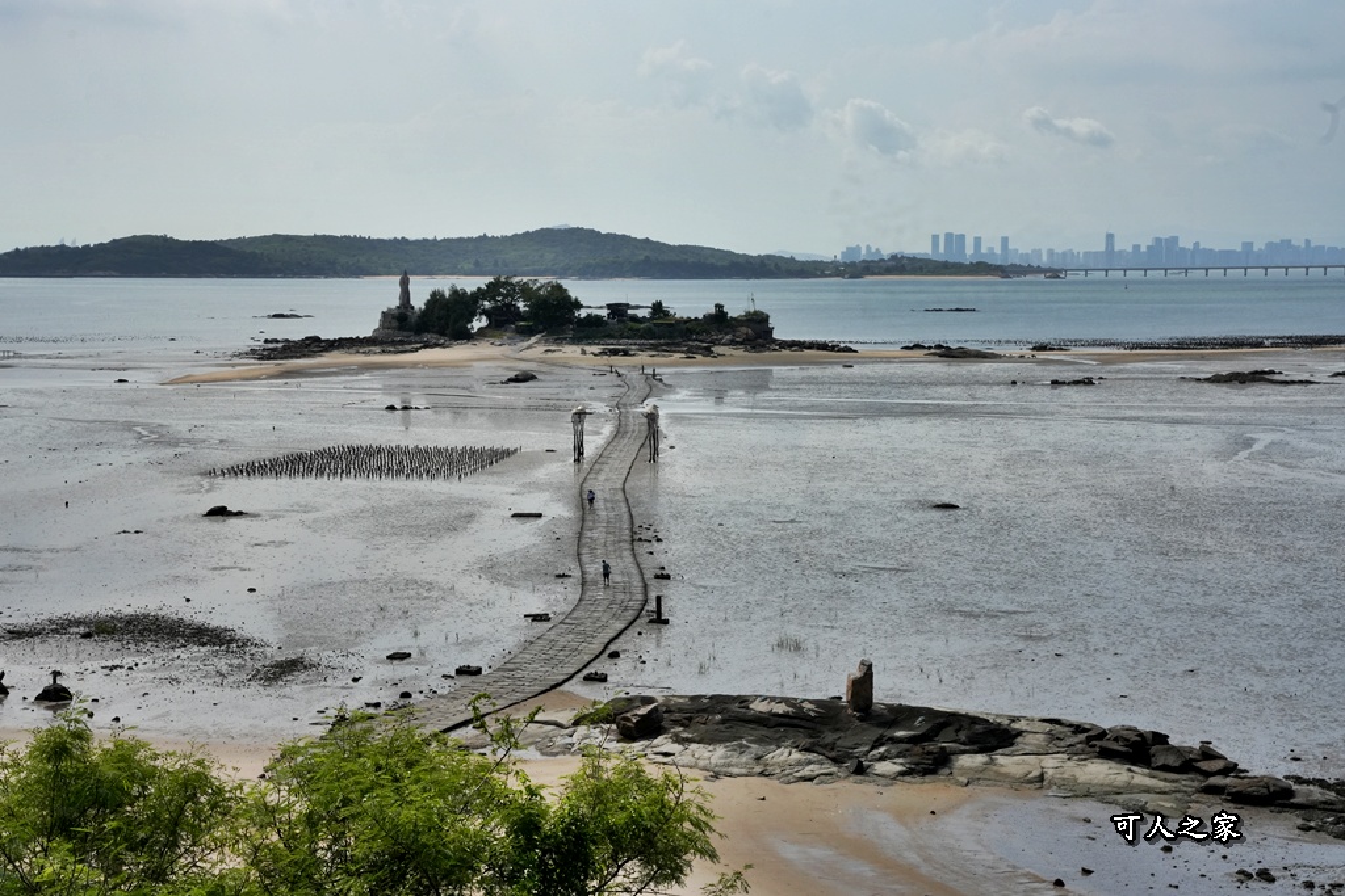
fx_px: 2272
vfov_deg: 22.3
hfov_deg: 33.0
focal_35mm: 61
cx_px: 672
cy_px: 448
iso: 1600
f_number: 11
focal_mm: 60.8
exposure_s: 1/4000
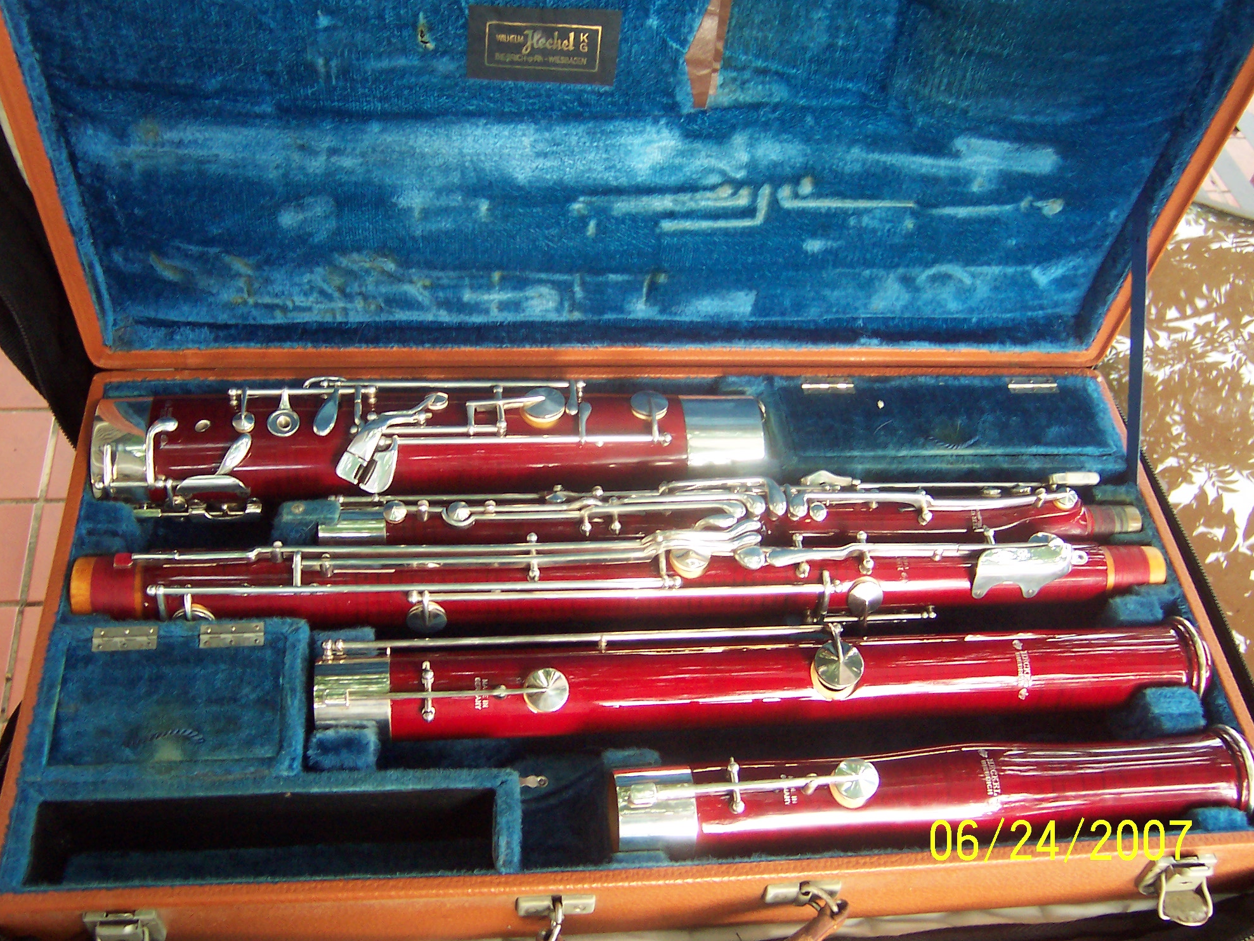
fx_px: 1340
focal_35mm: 37
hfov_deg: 50.1
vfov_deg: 38.7
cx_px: 618
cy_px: 478
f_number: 2.8
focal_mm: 5.6
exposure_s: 1/15
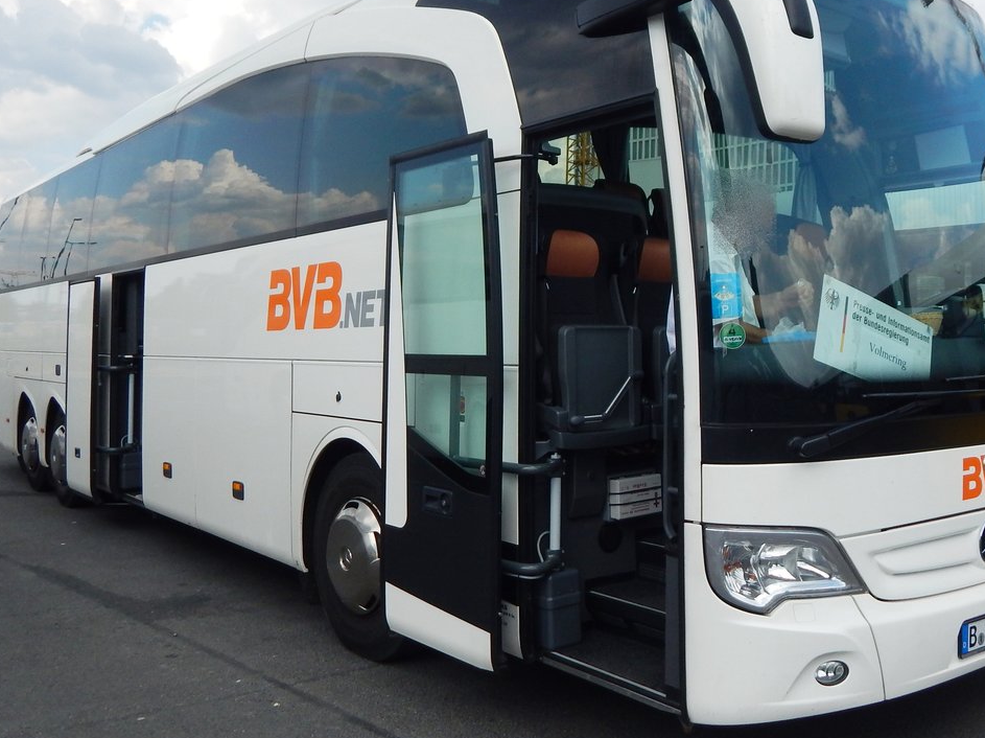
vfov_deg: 49.6
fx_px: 796
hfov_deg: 63.1
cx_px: 569
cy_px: 320
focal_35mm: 28
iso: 125
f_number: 6
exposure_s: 1/400
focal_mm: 4
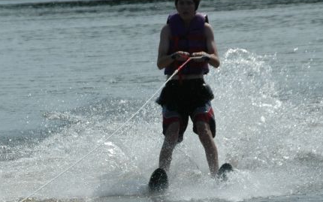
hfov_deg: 6.1
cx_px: 133
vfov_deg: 3.8
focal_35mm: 345
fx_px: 3040
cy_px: 304
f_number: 8
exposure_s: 1/1000
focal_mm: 95
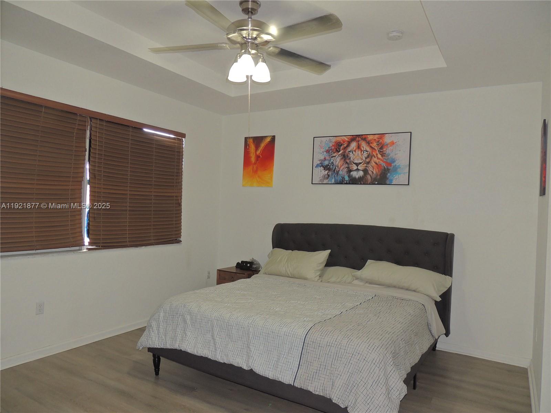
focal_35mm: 24
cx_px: 276
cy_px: 206
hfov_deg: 71.6
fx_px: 382
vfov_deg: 56.8
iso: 200
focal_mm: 4.3
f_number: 3
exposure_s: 1/30
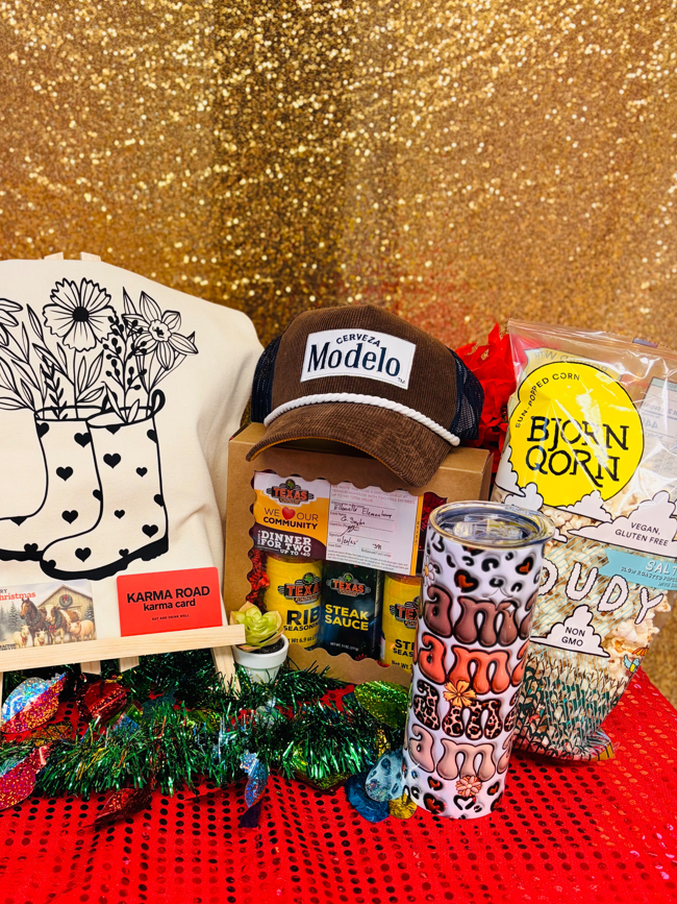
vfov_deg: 51.1
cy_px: 537
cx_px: 210
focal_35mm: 36
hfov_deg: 39.1
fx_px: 939
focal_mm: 5.96
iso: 80
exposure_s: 1/60
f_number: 1.6
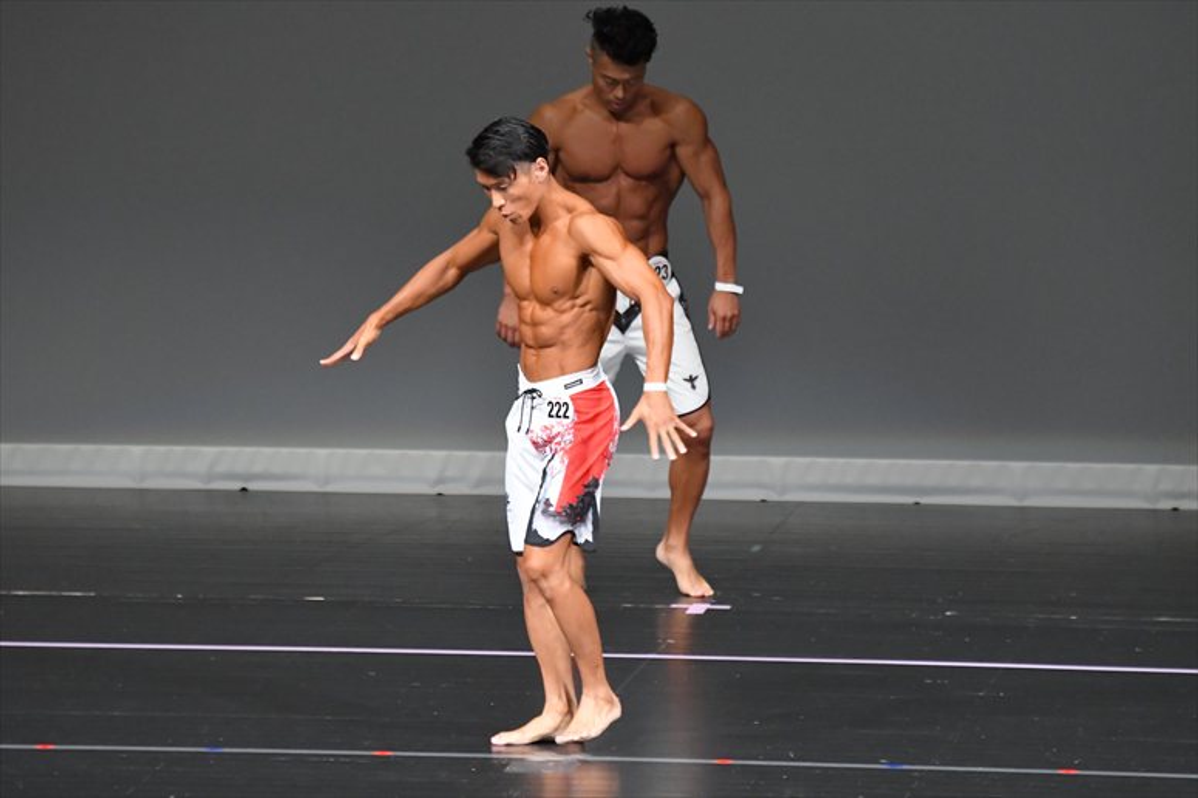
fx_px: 11475
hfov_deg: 6.0
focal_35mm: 345
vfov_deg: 4.0
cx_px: 599
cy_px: 399
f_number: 5.6
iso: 5000
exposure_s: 1/400
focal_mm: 230
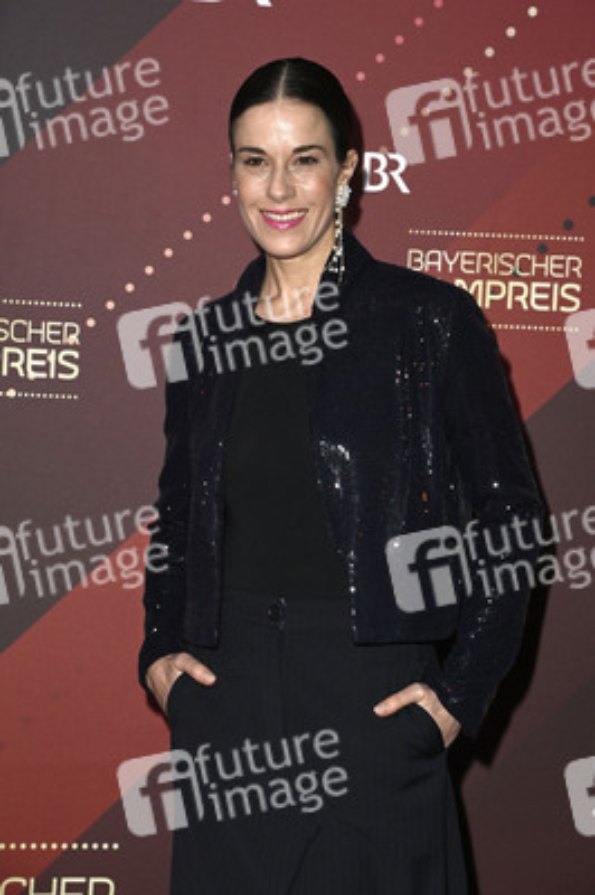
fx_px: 1862
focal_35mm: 75
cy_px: 448
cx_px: 298
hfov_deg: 18.2
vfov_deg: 27.0
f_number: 5.6
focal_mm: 75
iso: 800
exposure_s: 1/250
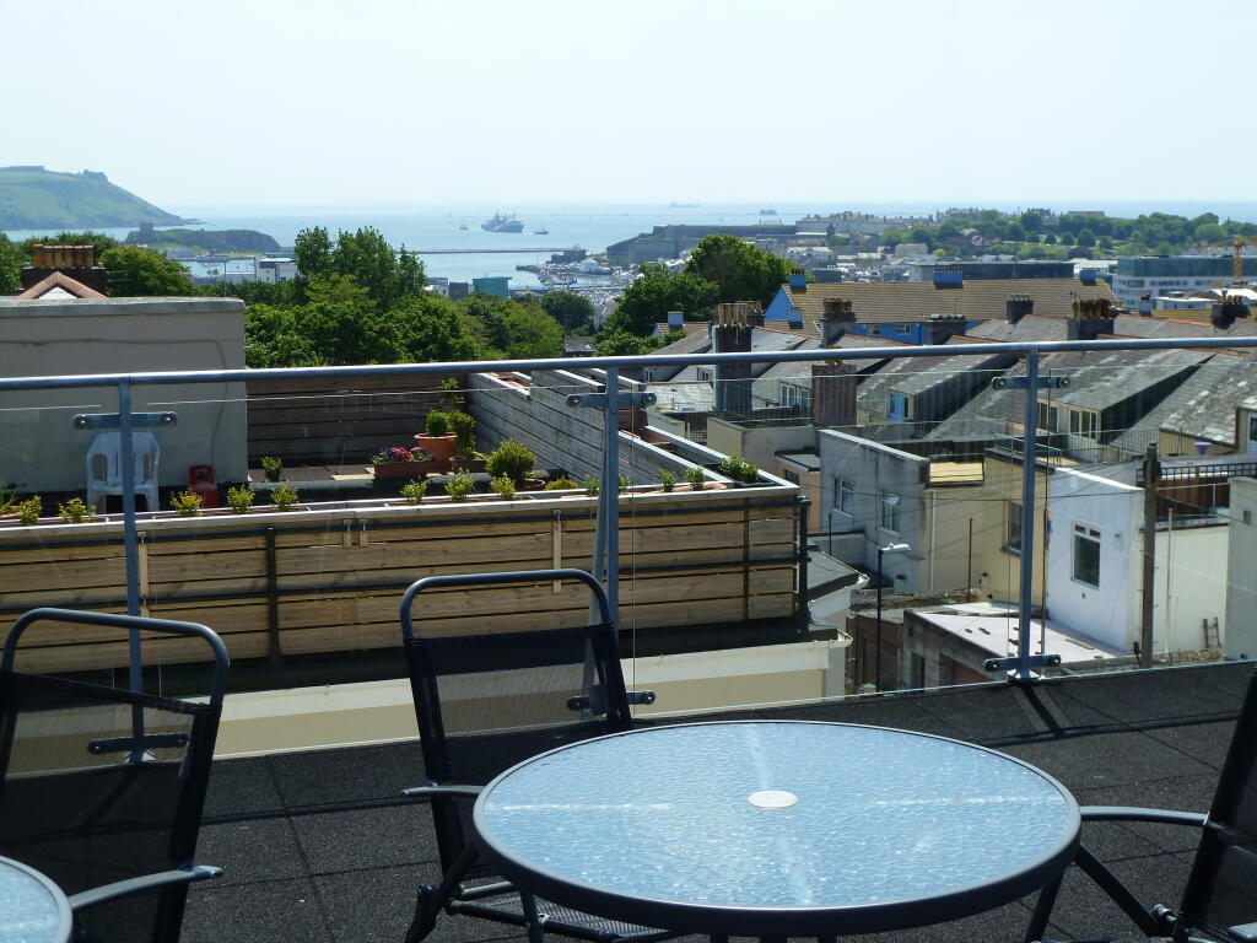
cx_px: 628
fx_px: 1888
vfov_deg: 28.0
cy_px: 472
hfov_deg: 36.8
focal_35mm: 52
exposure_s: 1/500
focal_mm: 8.5
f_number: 4.5
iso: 80
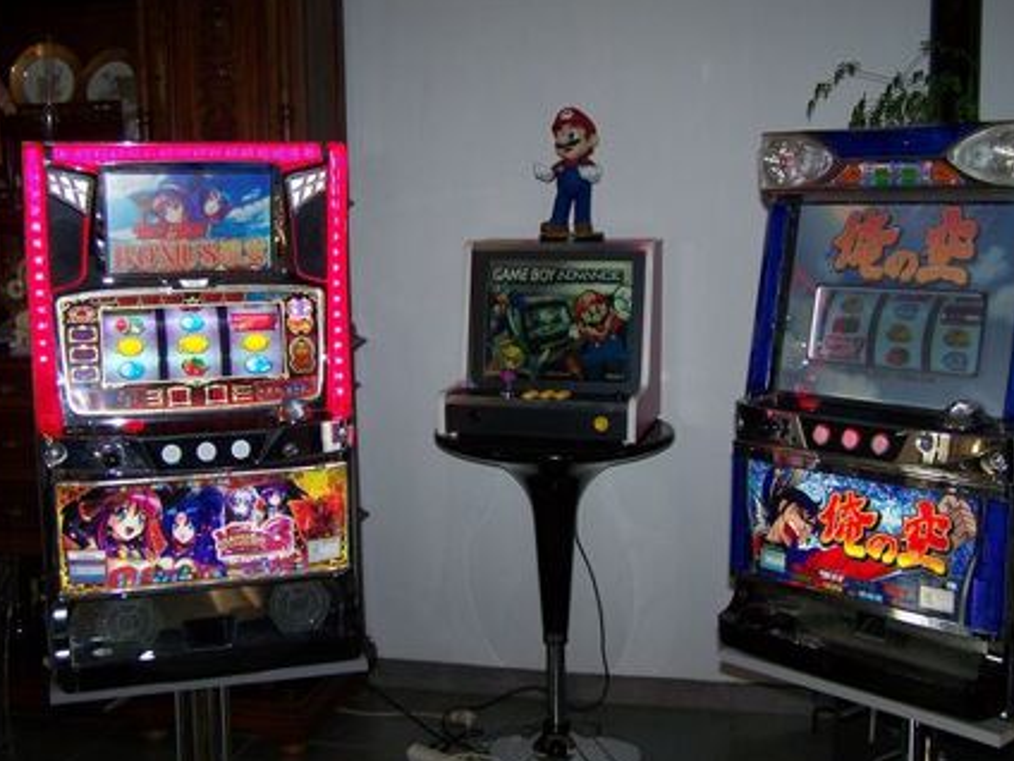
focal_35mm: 43
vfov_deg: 33.6
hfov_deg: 43.8
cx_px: 538
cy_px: 342
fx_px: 1260
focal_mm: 6.3
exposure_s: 1/60
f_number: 2.8
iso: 80
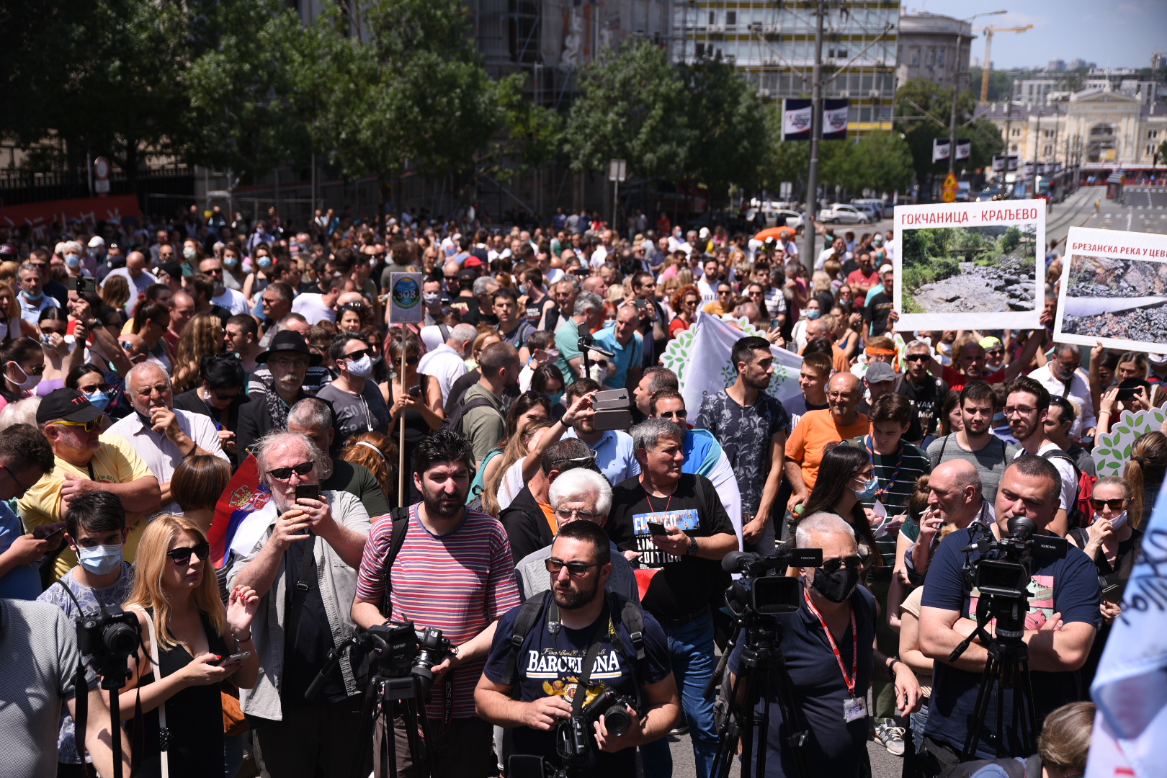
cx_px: 584
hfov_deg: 34.5
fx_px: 1880
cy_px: 389
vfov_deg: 23.4
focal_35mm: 58
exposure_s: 1/1250
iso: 125
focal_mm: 58
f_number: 4
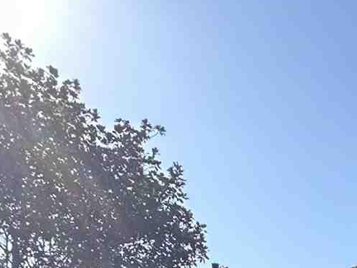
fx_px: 898
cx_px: 623
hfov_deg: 18.3
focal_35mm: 87
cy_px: 639
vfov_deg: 13.0
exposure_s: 1/481
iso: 40
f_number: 2.2
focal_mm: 2.22
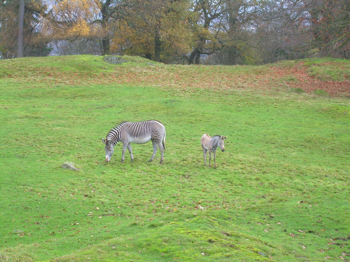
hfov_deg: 17.9
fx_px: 1112
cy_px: 131
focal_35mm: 110
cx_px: 175
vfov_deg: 13.5
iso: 50
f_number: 4.9
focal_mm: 18.9
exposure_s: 1/10.4
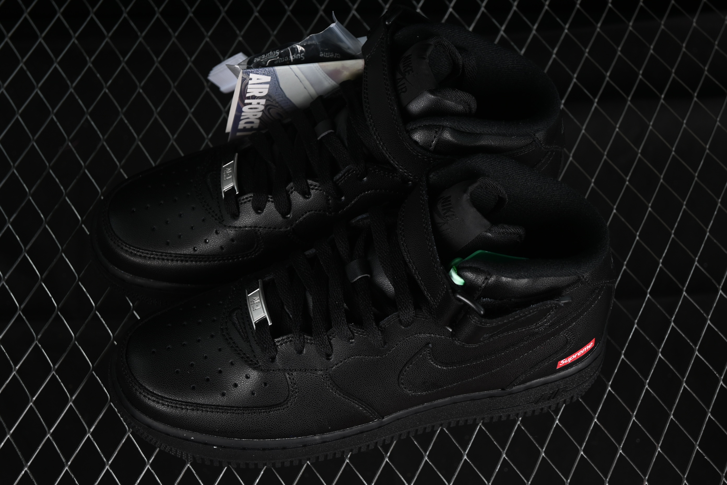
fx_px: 1514
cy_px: 242
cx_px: 364
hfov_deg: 27.0
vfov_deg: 18.2
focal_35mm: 75
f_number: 6.3
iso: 160
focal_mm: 50
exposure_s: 1/50
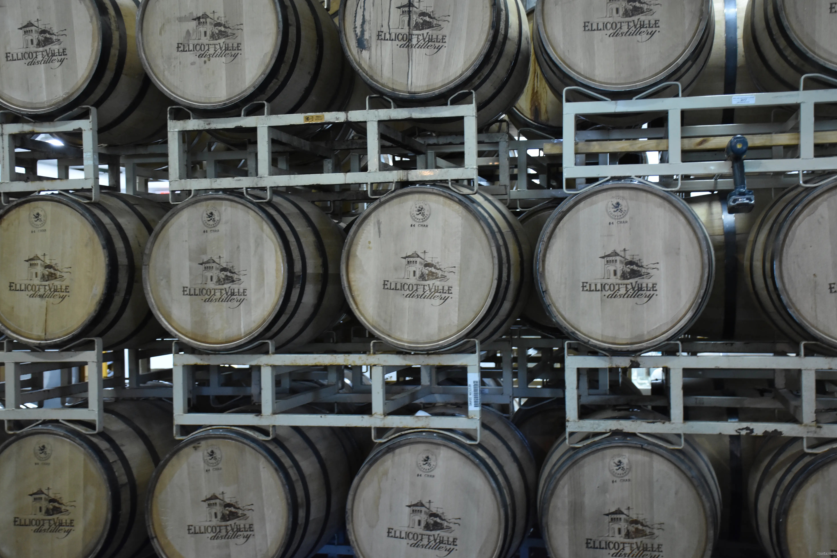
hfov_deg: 42.7
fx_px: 1069
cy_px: 274
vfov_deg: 29.2
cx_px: 421
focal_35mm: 46
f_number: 4
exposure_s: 1/60
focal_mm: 30
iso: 2000
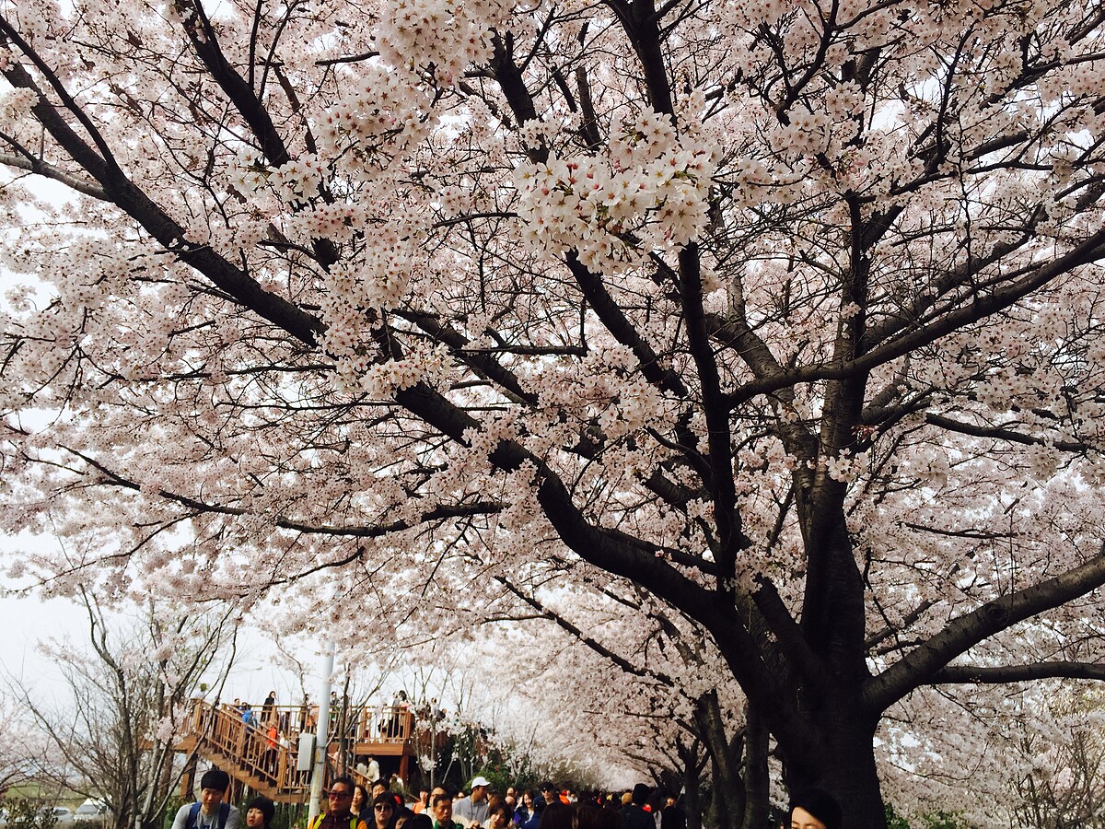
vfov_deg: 48.2
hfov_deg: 61.7
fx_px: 926
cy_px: 414
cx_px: 552
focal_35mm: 29
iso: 32
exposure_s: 1/1319
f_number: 2.2
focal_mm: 4.15
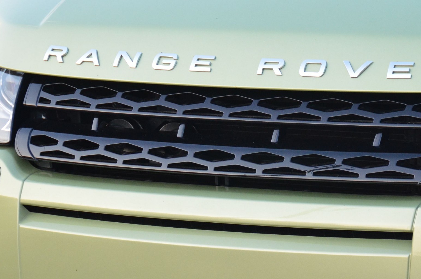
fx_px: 2986
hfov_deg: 8.1
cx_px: 267
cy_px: 110
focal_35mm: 256
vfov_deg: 5.3
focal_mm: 105
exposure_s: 1/320
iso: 1600
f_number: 5.3
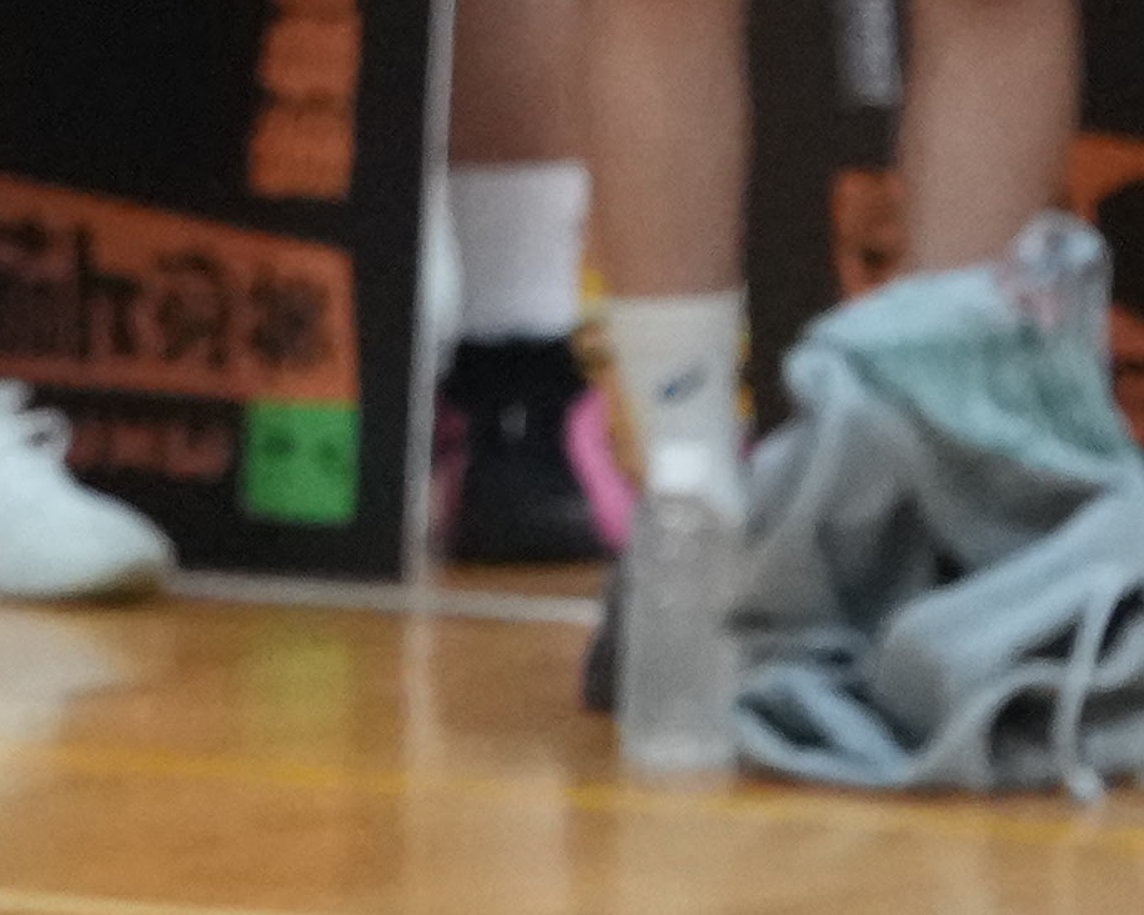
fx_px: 31762
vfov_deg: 1.7
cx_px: -3471
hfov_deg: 2.0
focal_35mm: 938
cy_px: -343
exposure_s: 1/500
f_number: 4
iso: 5000
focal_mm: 106
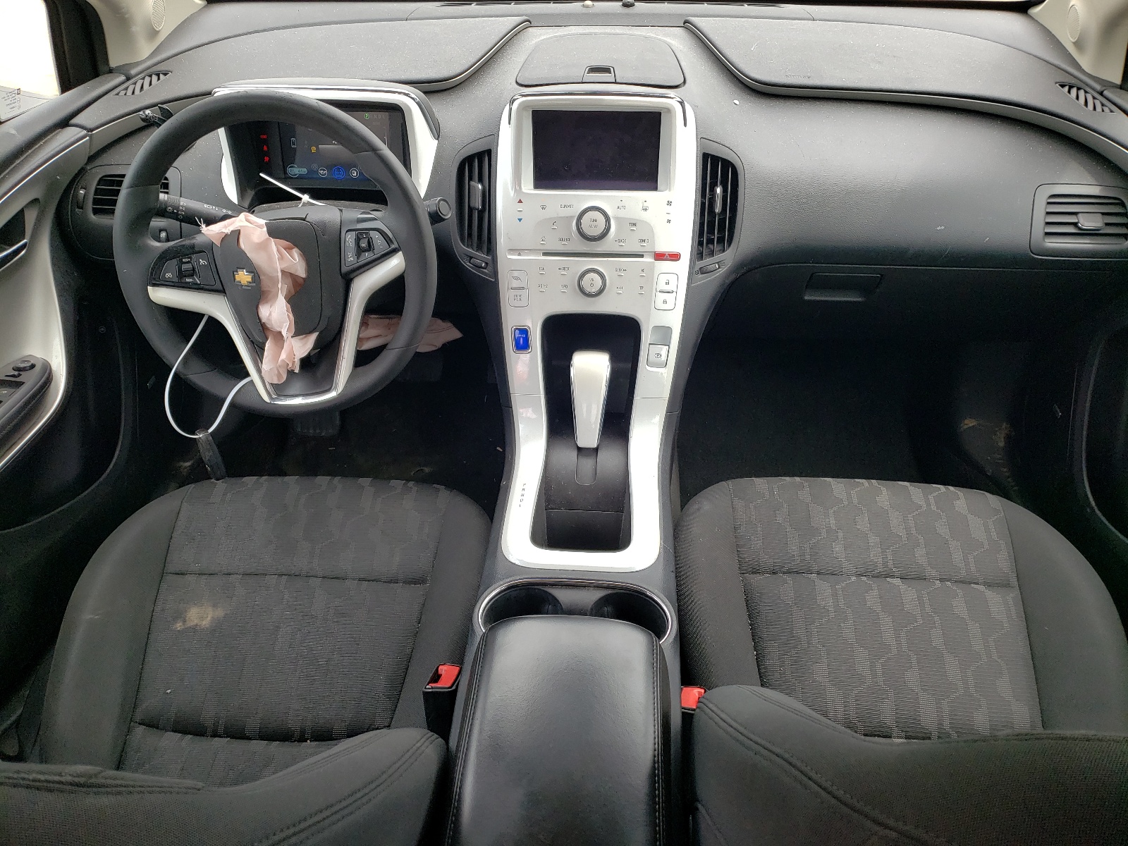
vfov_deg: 53.1
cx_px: 564
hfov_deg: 67.3
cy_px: 423
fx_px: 847
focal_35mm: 26
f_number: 1.5
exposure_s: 1/323
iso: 50
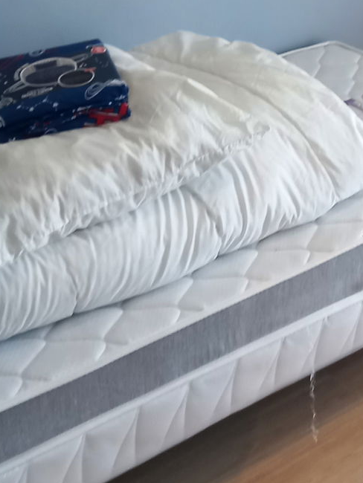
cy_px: 41
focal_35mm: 82
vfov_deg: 23.2
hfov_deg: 17.6
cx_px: 359
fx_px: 1146
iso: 250
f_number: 2
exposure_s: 1/25
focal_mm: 4.6
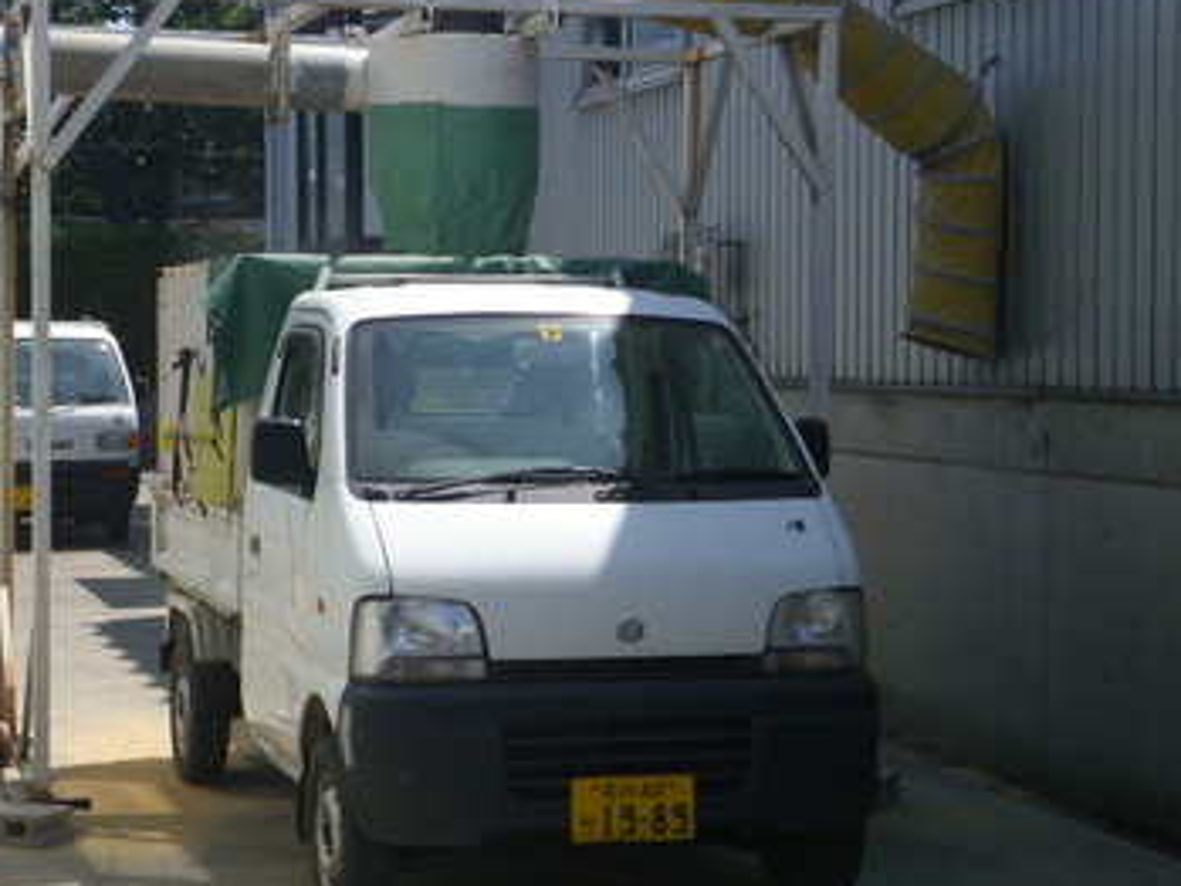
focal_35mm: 73
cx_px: 433
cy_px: 424
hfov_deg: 26.6
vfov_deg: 20.2
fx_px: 2491
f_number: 5.3
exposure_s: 1/320
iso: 64
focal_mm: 9.1
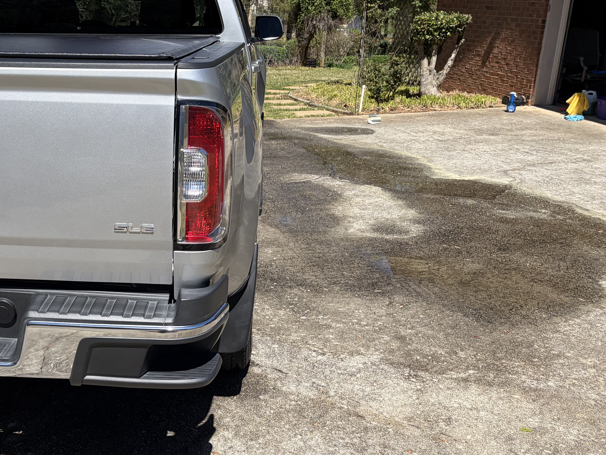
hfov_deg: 43.9
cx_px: 135
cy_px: 216
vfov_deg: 35.1
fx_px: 718
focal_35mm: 41
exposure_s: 1/4950
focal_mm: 5.96
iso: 64
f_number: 1.6
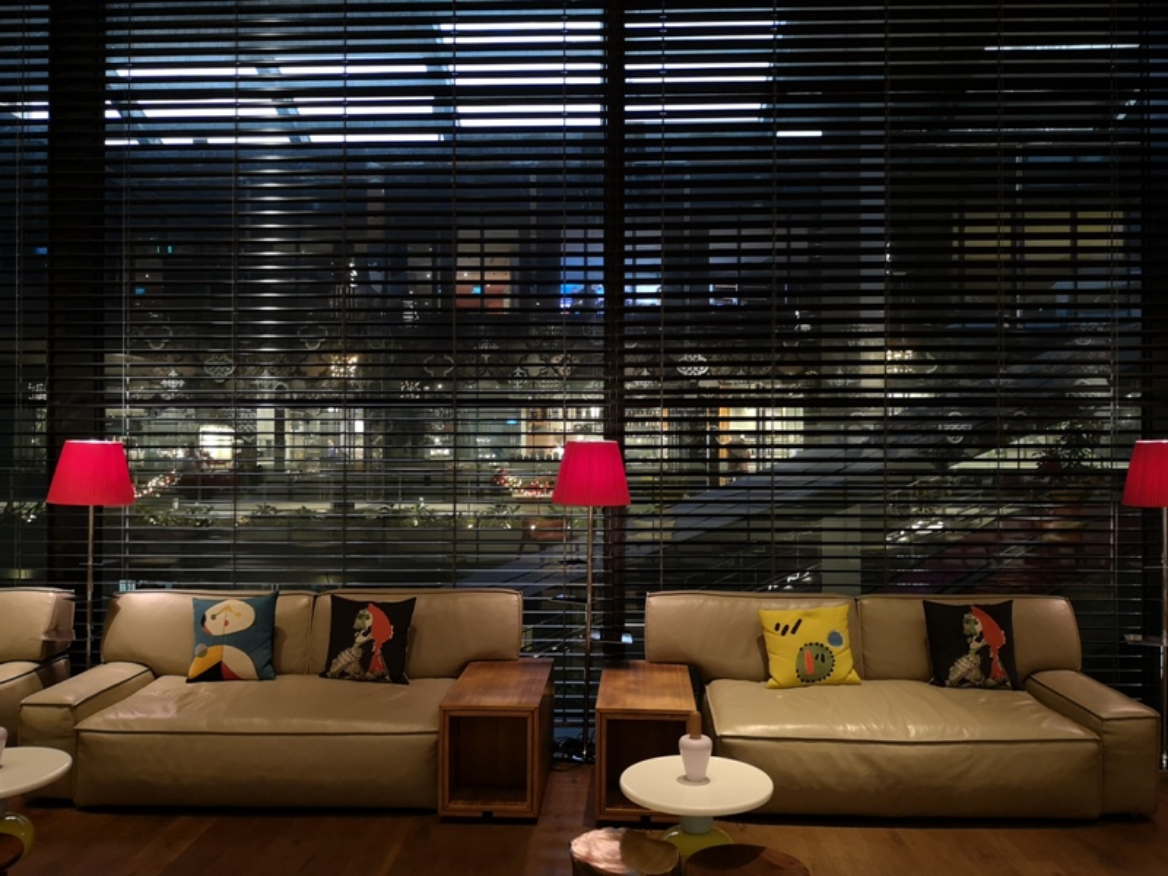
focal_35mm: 27
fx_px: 911
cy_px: 438
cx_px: 584
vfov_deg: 51.4
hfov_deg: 65.3
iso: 500
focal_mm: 3.95
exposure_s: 1/25.7
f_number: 1.8
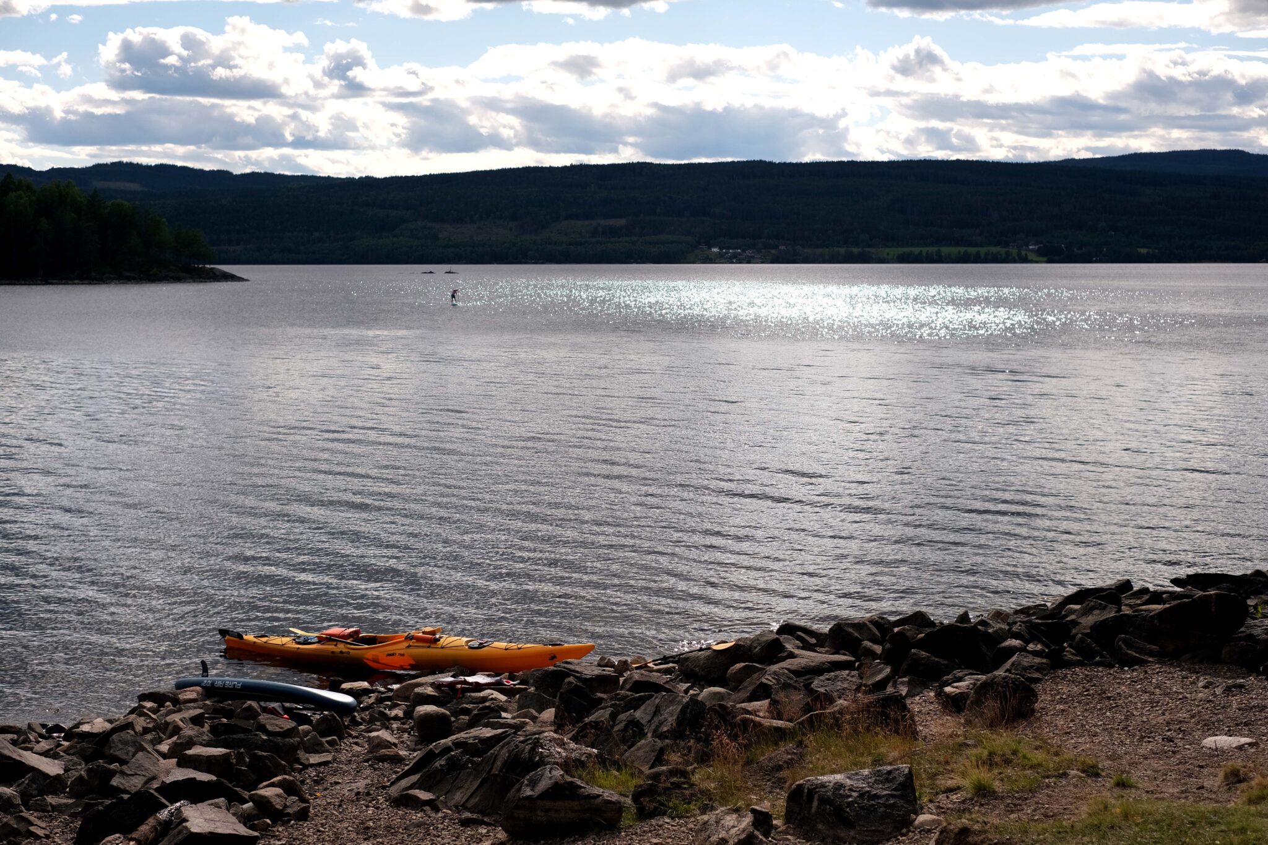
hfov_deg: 37.5
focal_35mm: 53
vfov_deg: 25.5
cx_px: 634
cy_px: 422
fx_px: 1866
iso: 320
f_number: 3.2
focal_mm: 35
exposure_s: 1/850
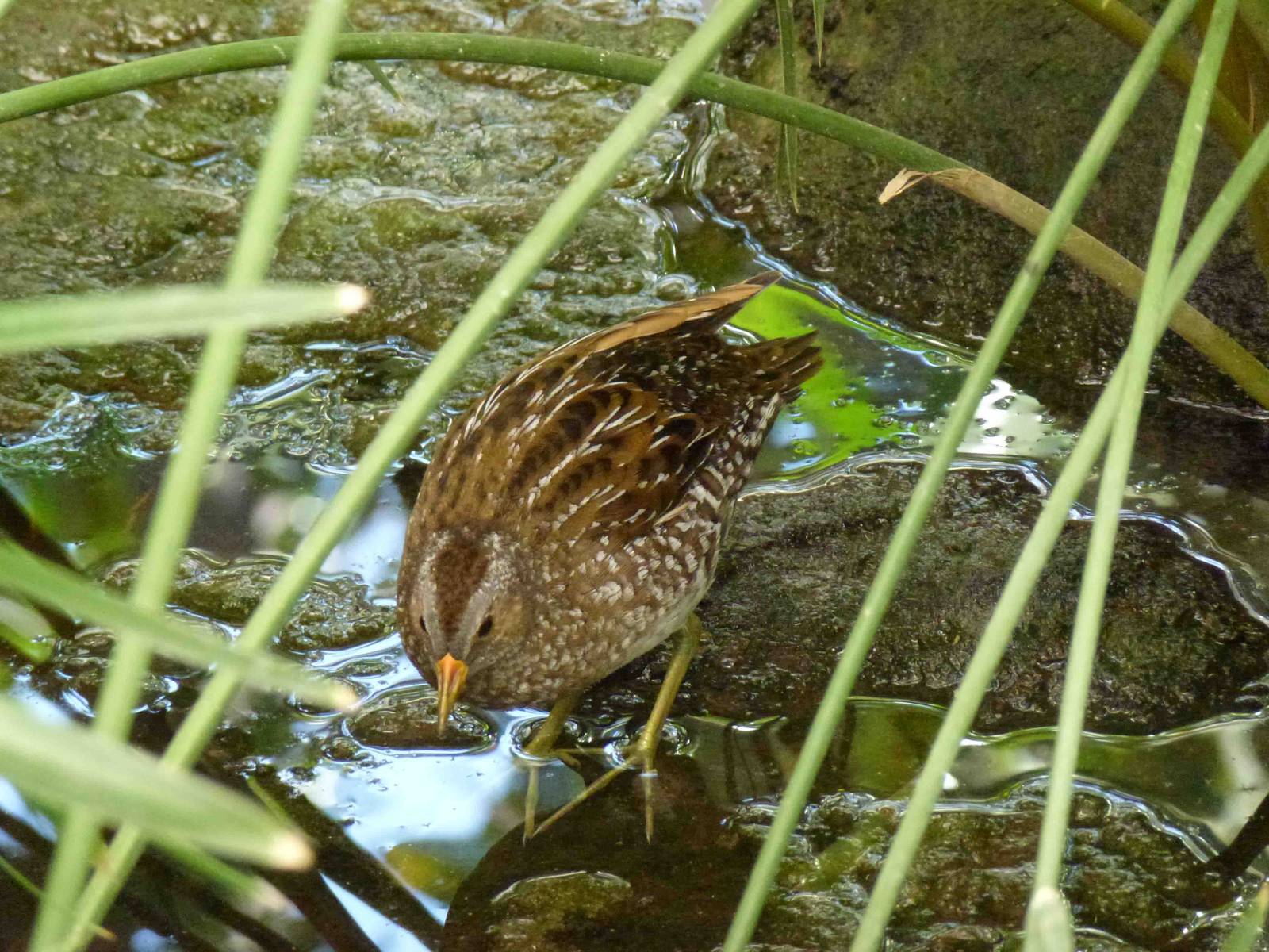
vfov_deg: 4.2
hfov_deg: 5.6
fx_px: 13014
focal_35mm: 355
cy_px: 476
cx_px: 634
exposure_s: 1/40
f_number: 5.9
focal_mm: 63.6
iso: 800
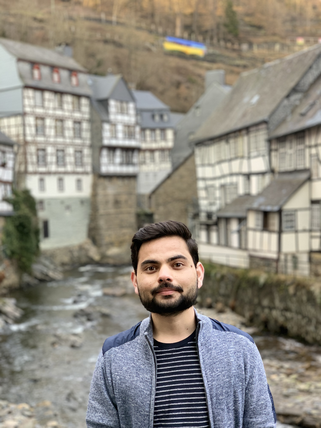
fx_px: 643
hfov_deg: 28.0
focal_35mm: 52
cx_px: 160
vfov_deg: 36.8
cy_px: 214
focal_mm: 6
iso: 125
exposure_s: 1/96
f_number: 2.4
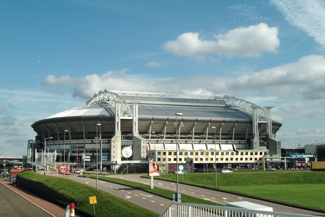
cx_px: 162
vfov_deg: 25.8
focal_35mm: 52
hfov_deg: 37.8
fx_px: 474
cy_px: 108
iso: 400
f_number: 13
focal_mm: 35
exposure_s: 1/500
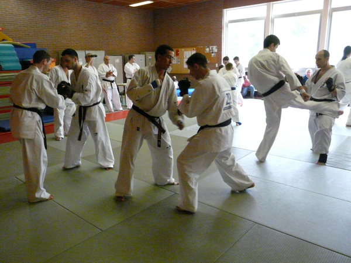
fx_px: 284
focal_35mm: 28
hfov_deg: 63.4
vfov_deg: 49.7
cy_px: 132
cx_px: 176
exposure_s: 1/100
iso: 1000
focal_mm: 4.6
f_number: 2.8
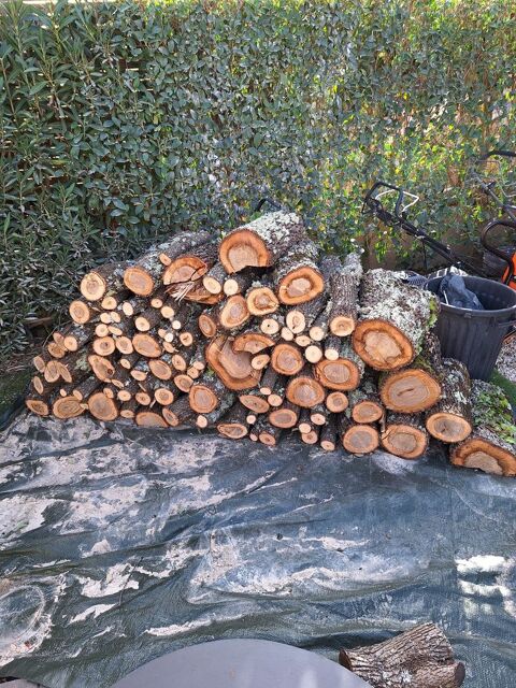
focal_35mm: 23
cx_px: 258
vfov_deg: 73.9
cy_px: 344
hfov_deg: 58.9
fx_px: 457
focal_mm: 5.54
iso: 40
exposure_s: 1/208
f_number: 1.8
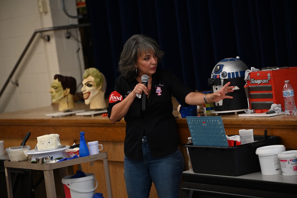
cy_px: 99
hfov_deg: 16.8
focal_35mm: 122
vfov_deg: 11.2
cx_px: 148
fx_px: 1006
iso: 2000
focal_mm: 122
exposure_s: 1/320
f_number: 2.8
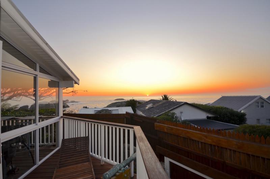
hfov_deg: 100.5
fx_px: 112
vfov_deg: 77.1
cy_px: 90
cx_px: 135
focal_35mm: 15
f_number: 5.6
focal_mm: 10
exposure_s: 1/100
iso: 200
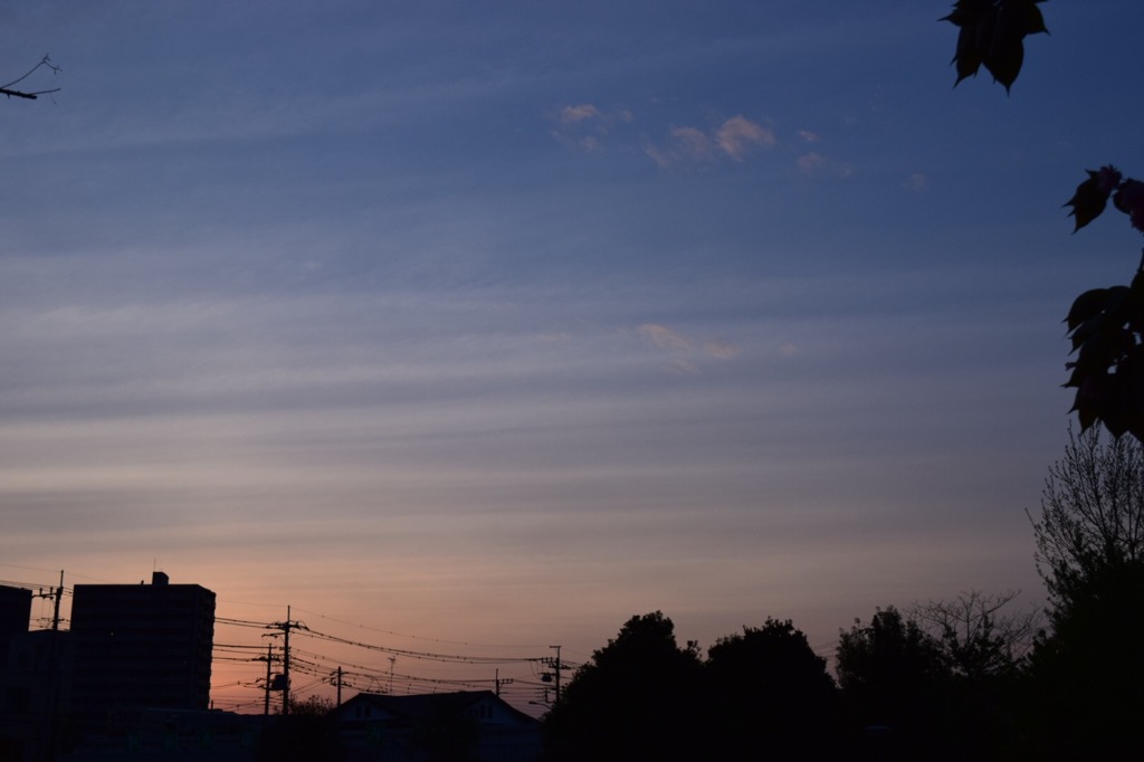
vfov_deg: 29.8
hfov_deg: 43.6
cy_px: 381
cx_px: 572
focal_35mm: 45
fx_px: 1429
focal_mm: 30
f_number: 7.1
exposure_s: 1/400
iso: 200
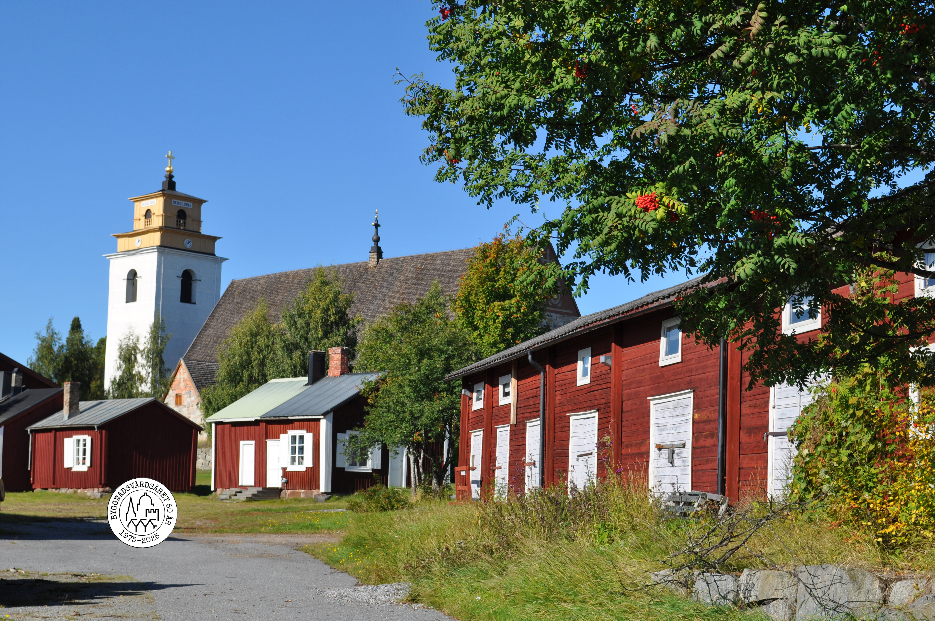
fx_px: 1556
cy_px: 310
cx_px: 468
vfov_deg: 22.6
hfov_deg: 33.4
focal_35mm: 60
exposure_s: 1/400
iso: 200
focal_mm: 40
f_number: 10
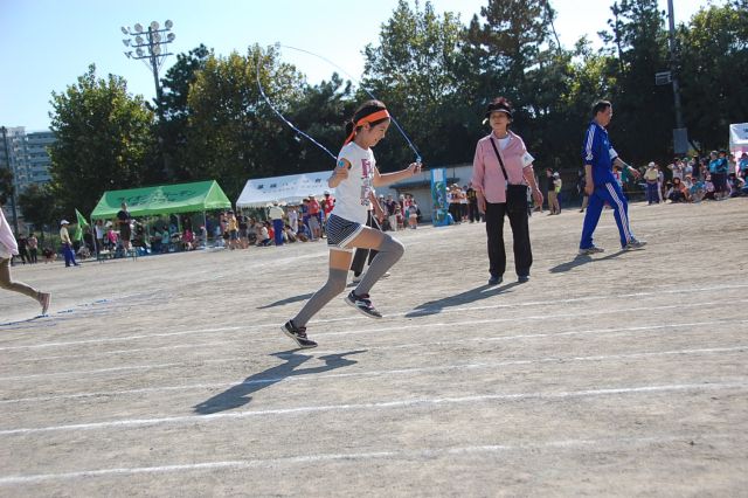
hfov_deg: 38.9
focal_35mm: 51
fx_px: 1059
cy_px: 249
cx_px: 374
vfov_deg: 26.5
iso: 200
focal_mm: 34
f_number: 4.2
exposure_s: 1/1000
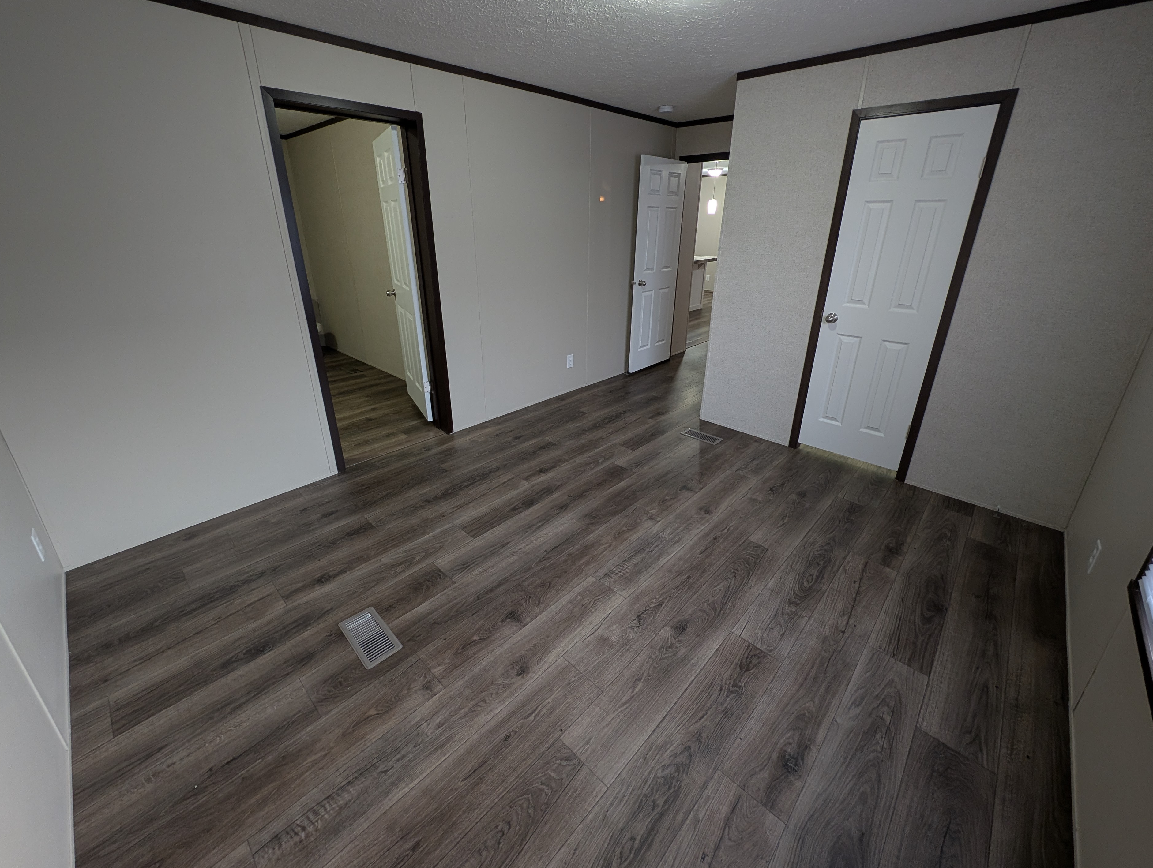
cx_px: 571
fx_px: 434
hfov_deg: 106.1
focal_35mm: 13
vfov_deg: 89.9
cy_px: 398
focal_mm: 2.23
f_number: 1.95
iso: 90
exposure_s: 1/30
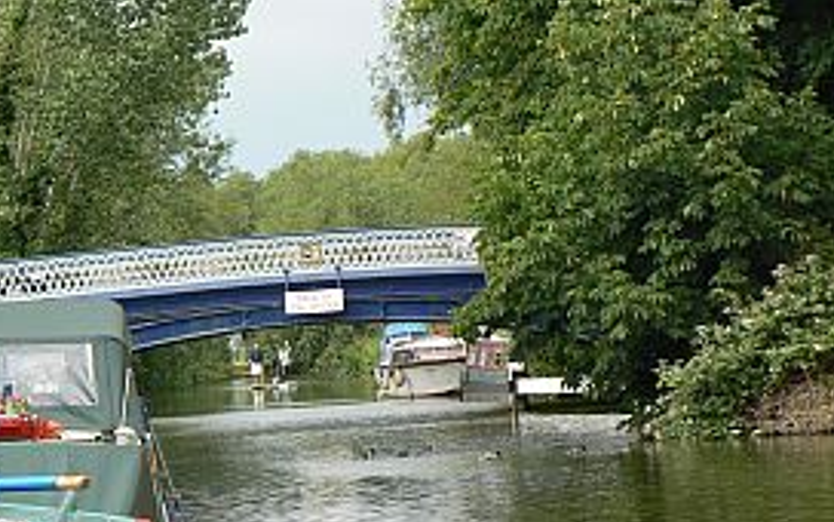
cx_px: 319
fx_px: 5296
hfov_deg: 9.0
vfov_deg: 5.6
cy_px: 349
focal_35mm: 233
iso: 80
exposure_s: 1/125
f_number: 5.6
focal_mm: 28.6
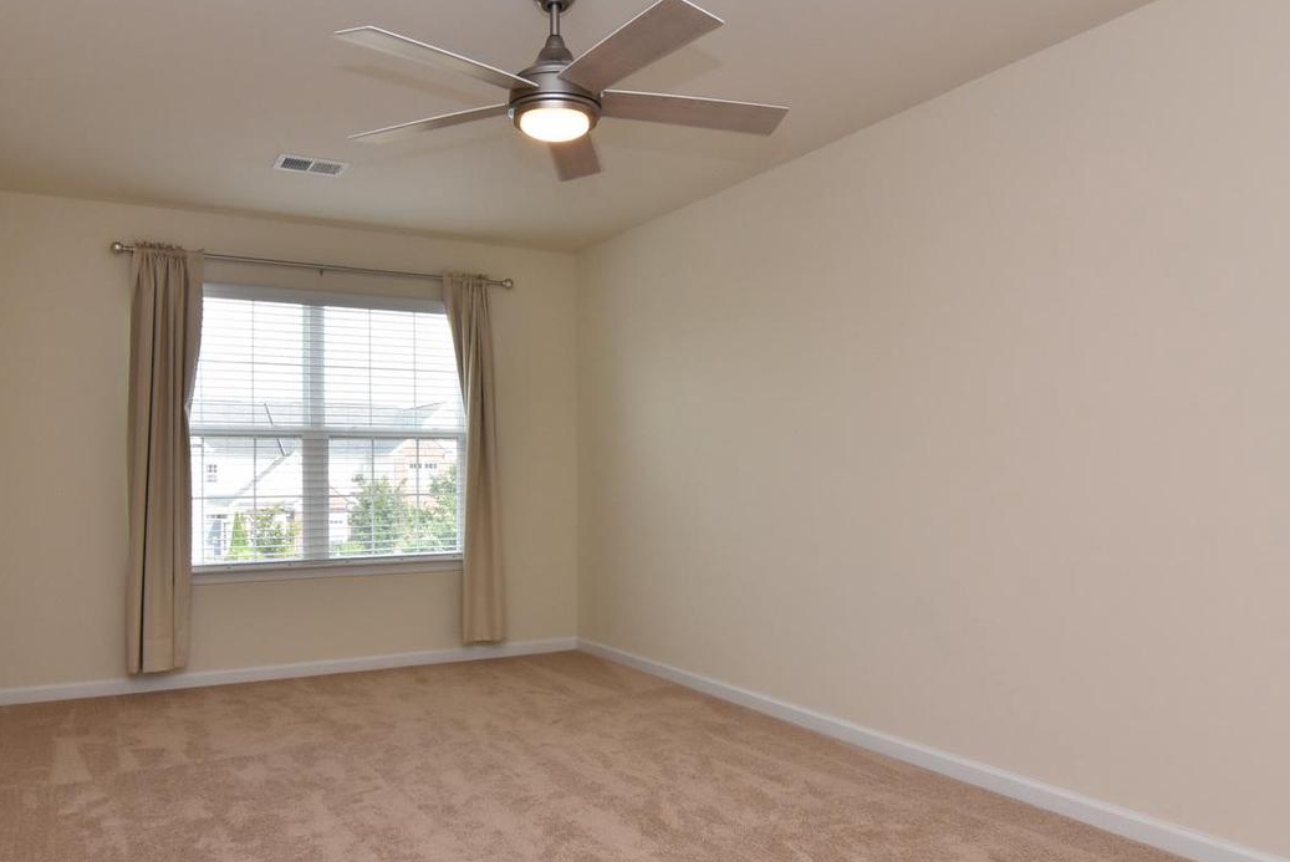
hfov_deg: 71.1
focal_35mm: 25
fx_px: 896
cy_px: 468
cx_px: 552
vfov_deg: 51.3
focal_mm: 12
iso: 800
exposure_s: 1/125
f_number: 10
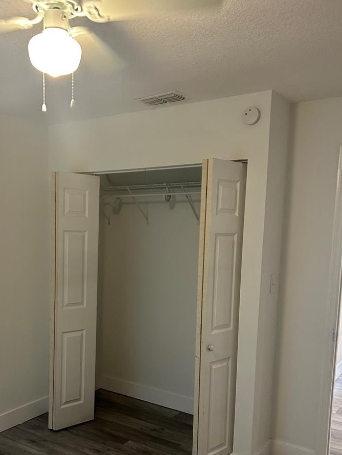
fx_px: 461
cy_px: 285
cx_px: 118
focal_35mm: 35
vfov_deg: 52.0
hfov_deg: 40.3
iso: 160
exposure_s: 1/60
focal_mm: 5.7
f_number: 1.5
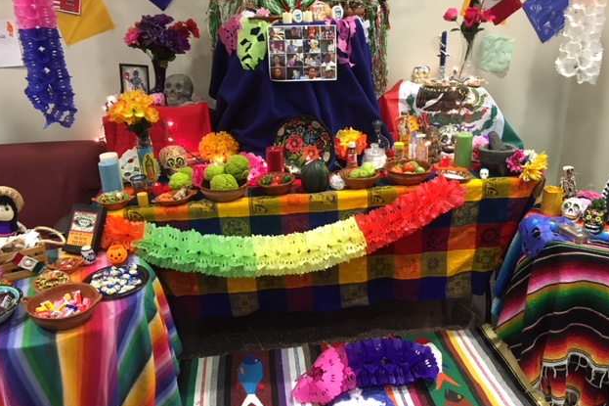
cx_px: 301
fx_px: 524
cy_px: 202
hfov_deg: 60.3
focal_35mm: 31
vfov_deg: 42.3
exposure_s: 1/30
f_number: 2.2
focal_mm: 4.15
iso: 250
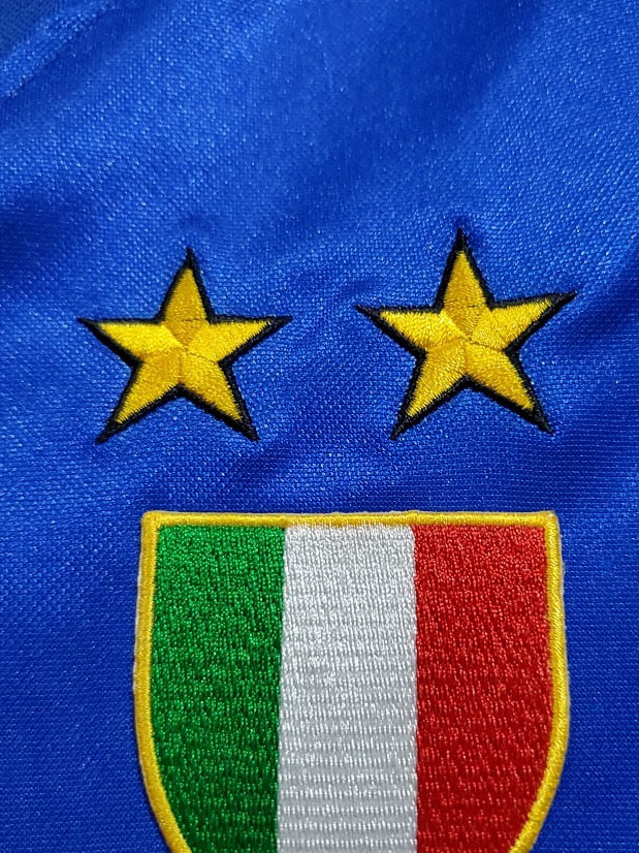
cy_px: 477
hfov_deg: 41.6
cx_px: 371
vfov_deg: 53.8
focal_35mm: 34
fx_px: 837
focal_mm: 4.3
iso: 500
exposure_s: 1/50
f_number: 1.5
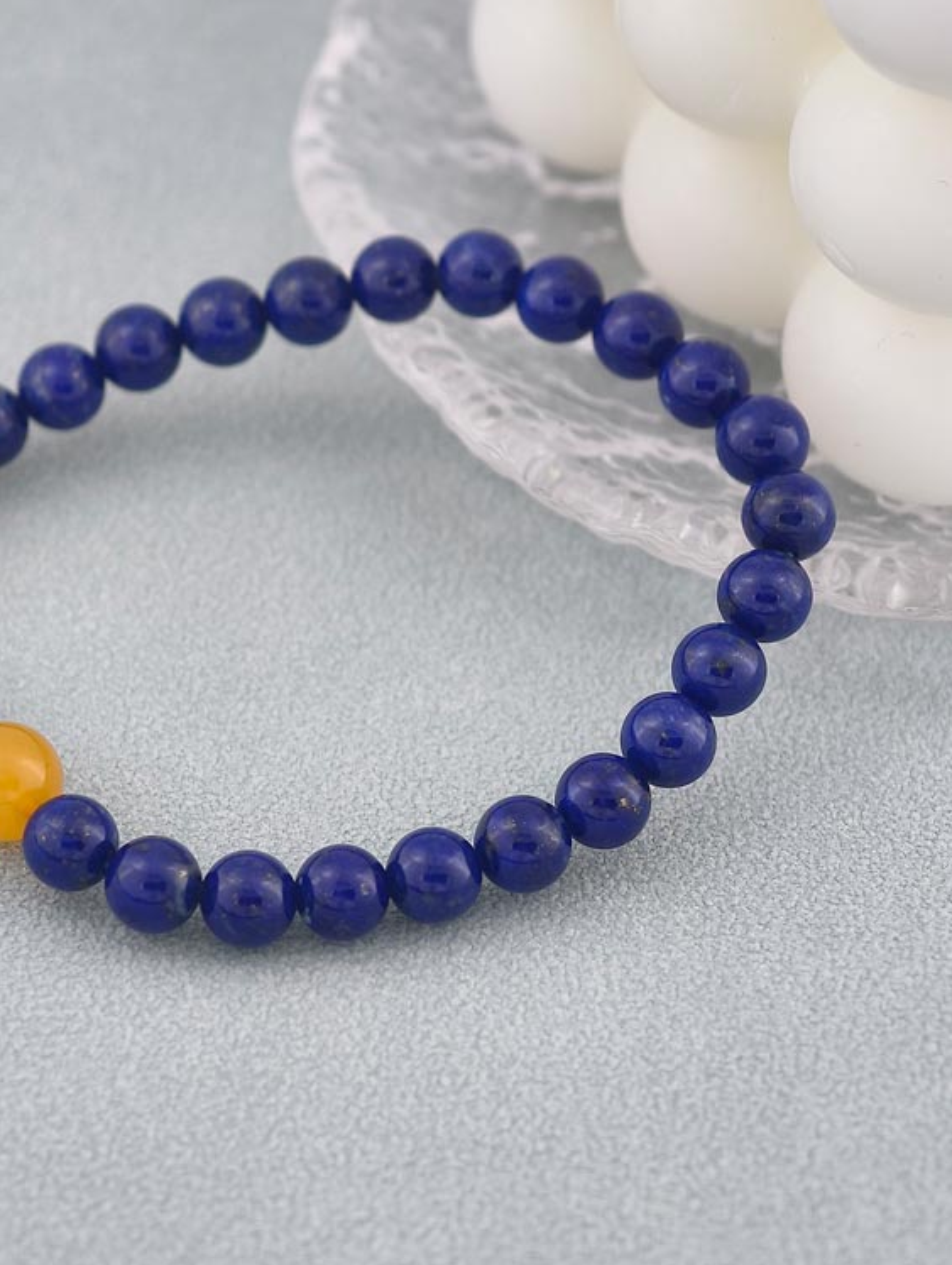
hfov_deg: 11.3
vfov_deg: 15.0
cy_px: 515
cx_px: 272
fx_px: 4793
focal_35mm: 131
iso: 125
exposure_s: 1/160
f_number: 2.67
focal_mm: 22.48
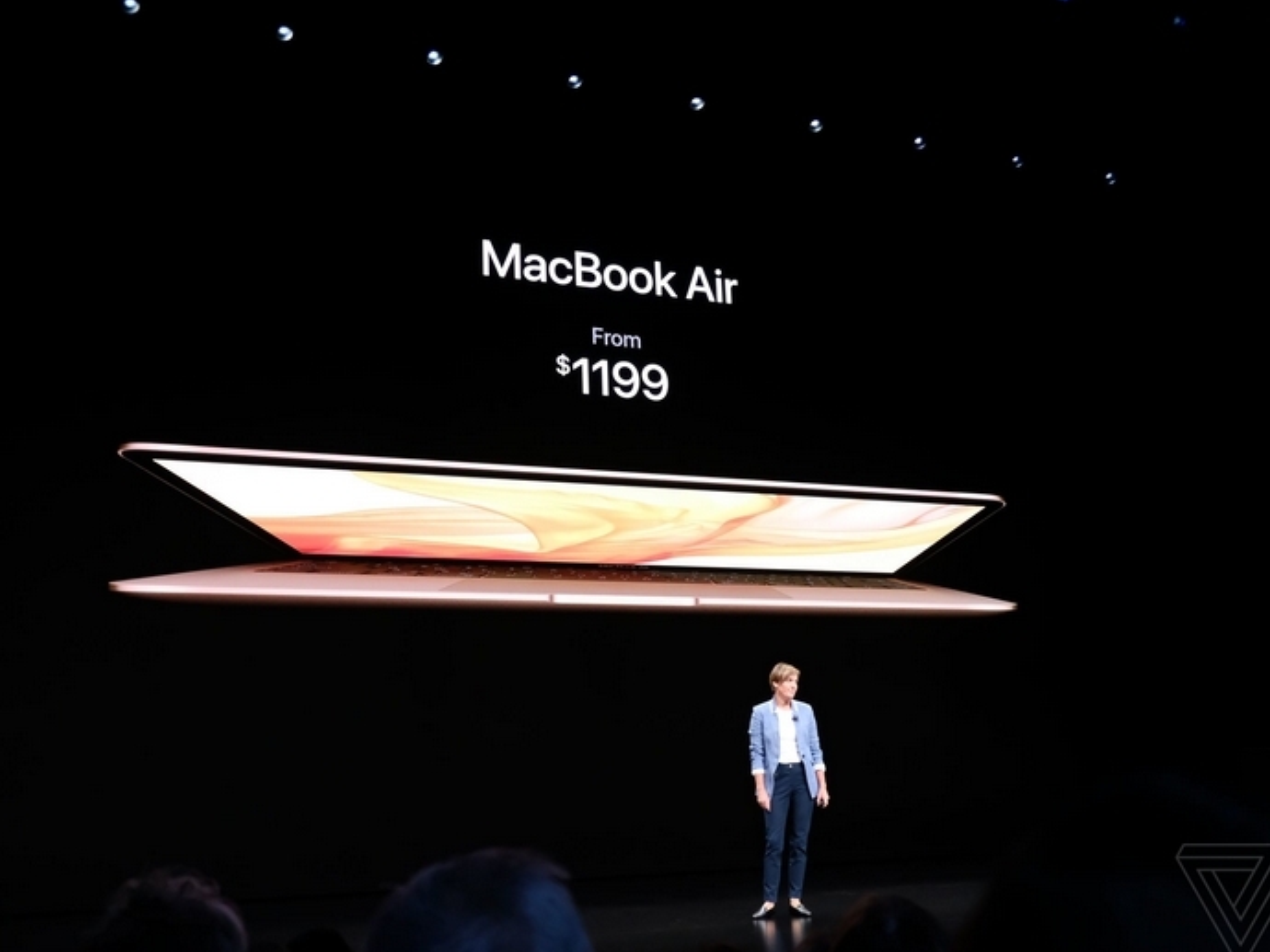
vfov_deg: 36.8
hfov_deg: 47.8
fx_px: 1430
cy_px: 482
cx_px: 589
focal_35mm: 39
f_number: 4
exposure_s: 1/125
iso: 3200
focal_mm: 23.3
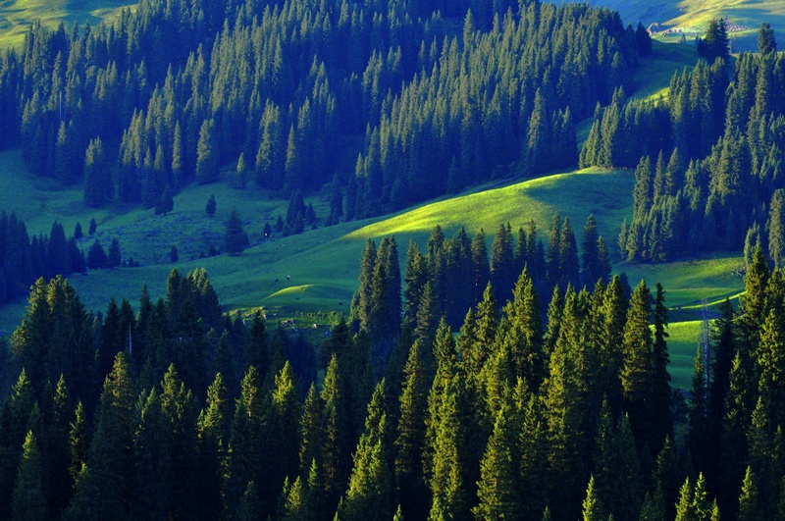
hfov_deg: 6.9
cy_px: 260
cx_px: 392
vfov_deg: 4.6
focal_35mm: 300
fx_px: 6532
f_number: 9
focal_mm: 200
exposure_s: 1/200
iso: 400
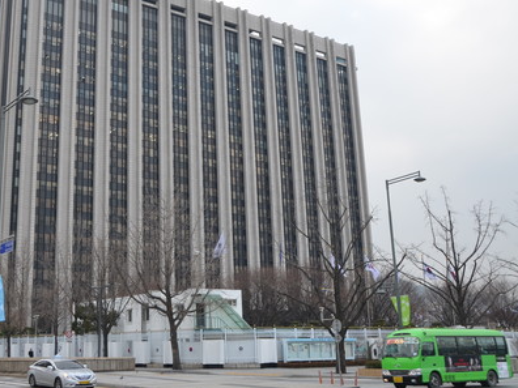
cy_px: 155
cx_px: 167
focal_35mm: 48
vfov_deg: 30.2
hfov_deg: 39.1
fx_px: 718
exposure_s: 1/125
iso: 200
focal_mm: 22
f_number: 5.6
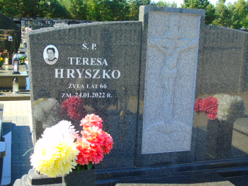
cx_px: 124
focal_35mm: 46
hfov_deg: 41.2
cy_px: 93
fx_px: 330
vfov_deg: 31.5
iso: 80
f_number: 4.1
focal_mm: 8.2
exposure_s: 1/160
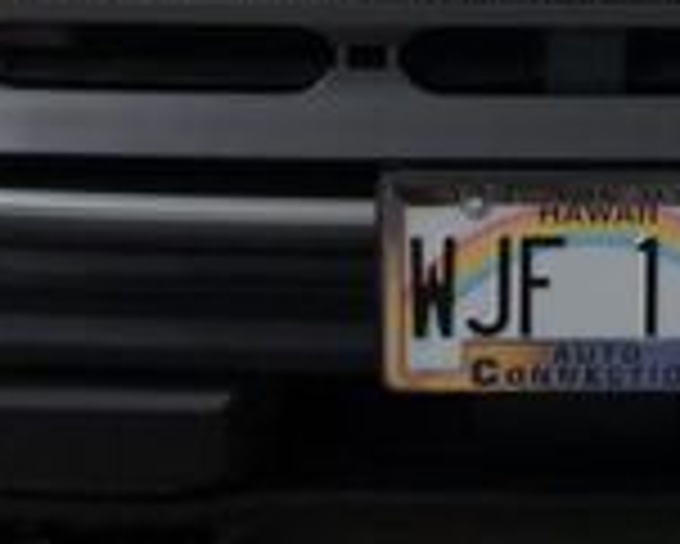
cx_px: 626
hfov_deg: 13.9
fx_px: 2759
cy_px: -153
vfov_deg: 11.0
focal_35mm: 137
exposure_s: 1/80
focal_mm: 23
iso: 640
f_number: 4
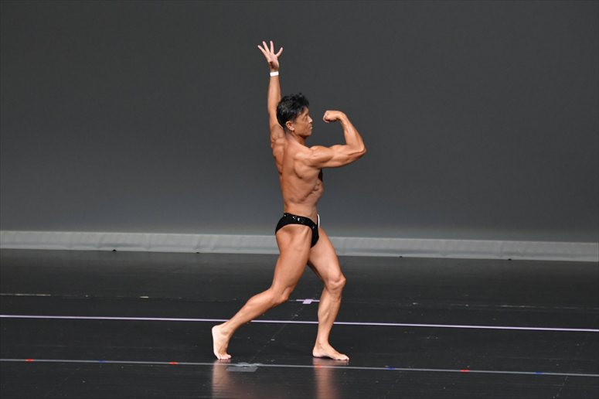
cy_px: 200
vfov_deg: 4.8
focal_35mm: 285
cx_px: 300
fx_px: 4740
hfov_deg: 7.2
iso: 4000
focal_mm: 190
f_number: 5.6
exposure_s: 1/400
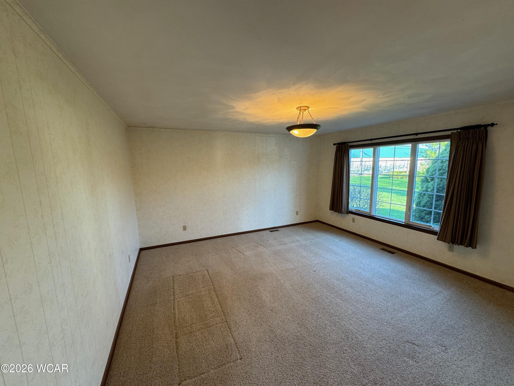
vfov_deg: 85.7
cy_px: 193
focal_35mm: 14
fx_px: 208
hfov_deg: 102.1
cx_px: 257
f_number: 2.2
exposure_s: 1/60
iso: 160
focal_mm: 2.22
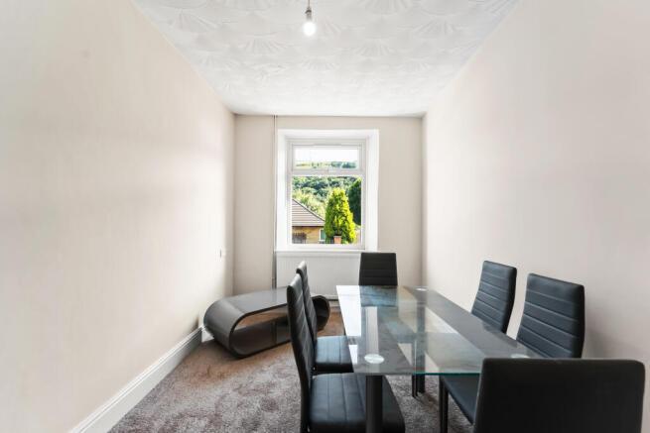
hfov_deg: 104.2
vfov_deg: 81.2
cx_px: 325
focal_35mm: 14
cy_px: 216
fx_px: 253
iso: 400
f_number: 8
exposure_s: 1/500
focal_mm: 14
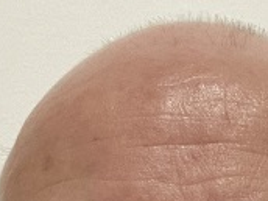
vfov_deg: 9.3
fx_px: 1154
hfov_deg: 13.1
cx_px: 249
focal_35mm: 149
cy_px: 418
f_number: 2.2
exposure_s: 1/42
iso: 320
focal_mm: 2.87
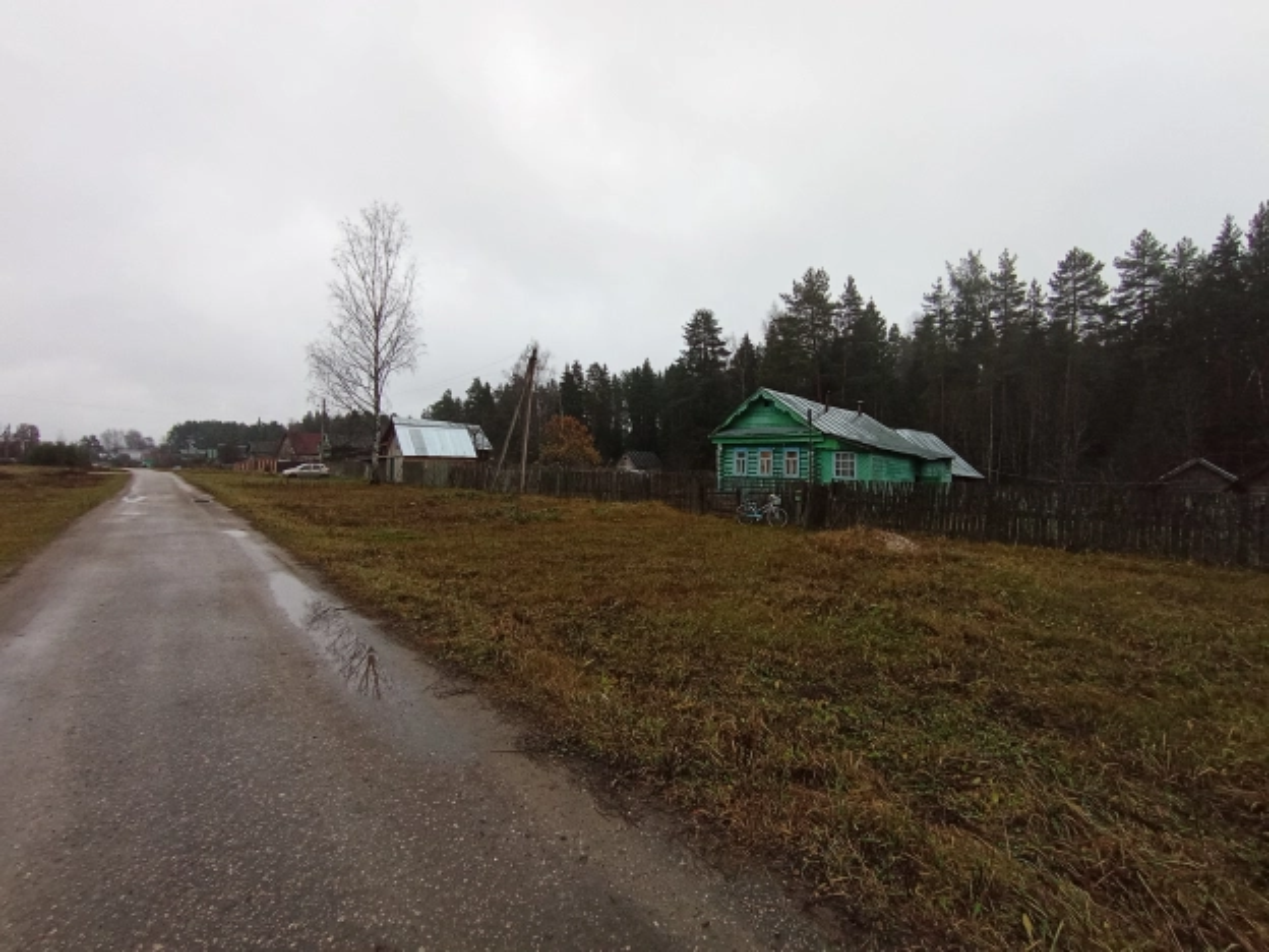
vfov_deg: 78.1
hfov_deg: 94.5
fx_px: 587
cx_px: 634
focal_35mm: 16
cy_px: 476
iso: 183
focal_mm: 1.65
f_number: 2.2
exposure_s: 1/50
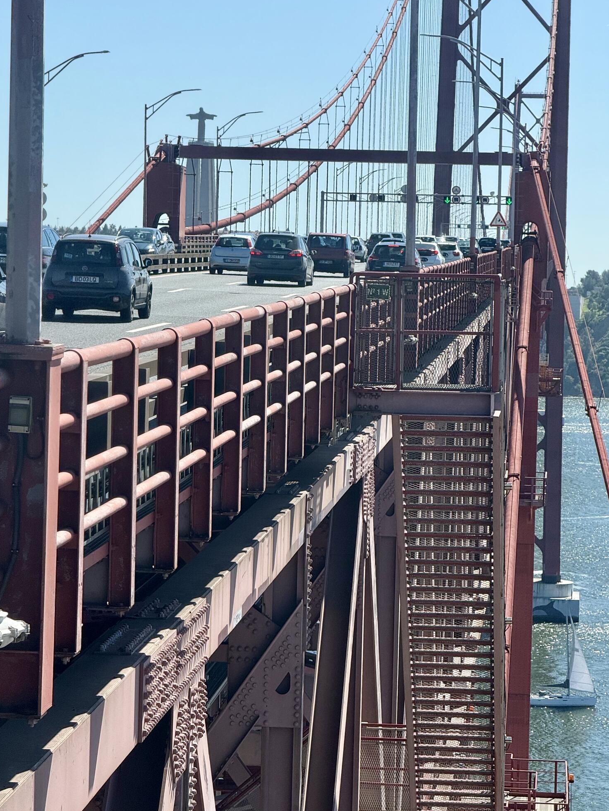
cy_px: 413
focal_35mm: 125
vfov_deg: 15.8
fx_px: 2932
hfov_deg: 11.9
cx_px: 301
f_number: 2.8
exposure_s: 1/1395
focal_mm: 15.66
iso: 50
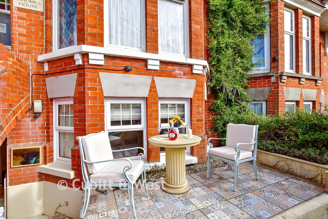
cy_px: 110
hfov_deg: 96.7
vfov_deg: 73.8
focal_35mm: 16
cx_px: 164
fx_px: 146
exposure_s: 1/640
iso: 400
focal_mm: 11
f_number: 8
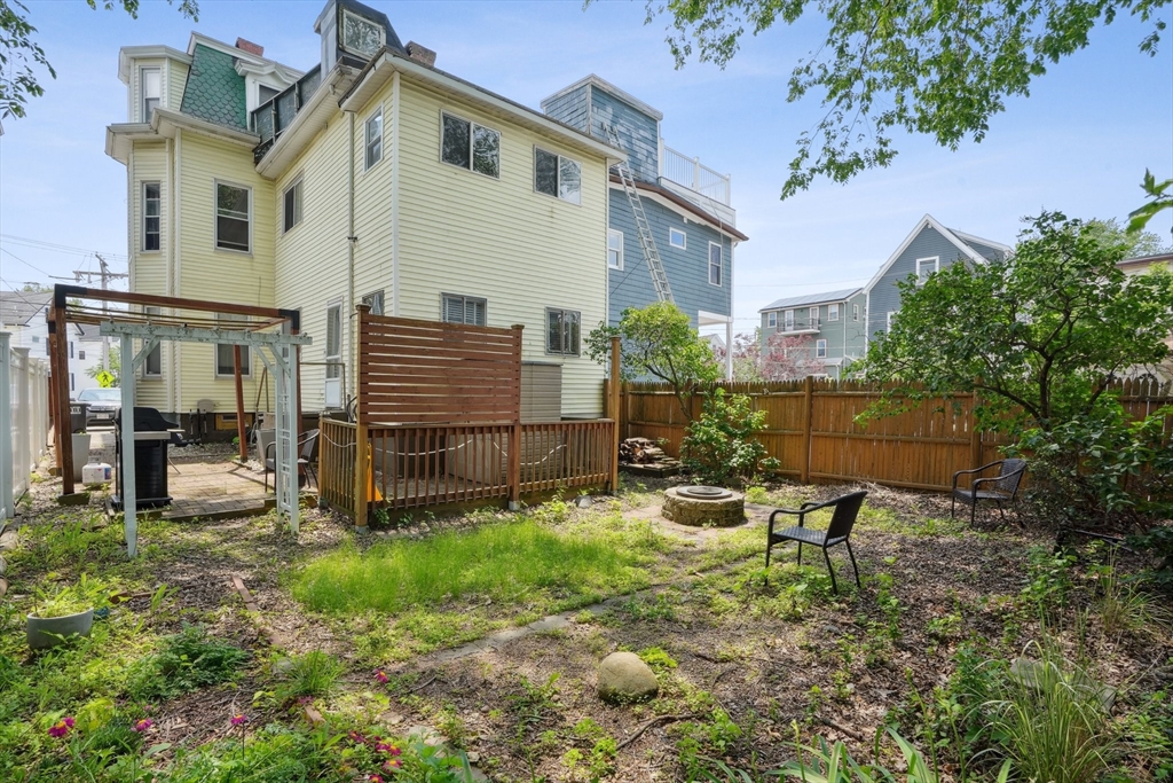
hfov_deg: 96.7
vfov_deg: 73.8
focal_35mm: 16
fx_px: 521
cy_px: 392
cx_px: 586
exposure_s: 1/200
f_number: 11
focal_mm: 16
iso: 400
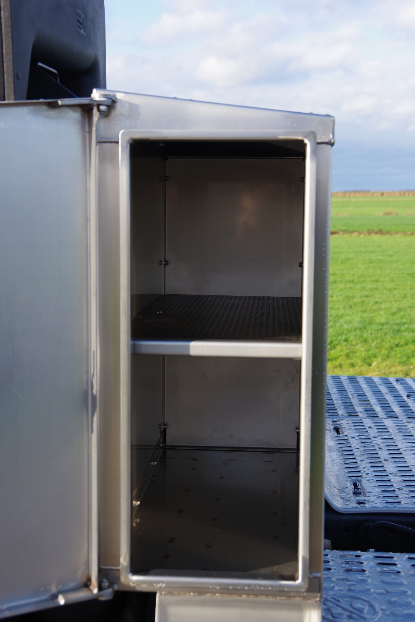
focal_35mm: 54
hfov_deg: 25.1
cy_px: 311
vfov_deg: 36.9
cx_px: 208
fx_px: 934
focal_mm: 36
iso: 200
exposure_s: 1/250
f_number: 5
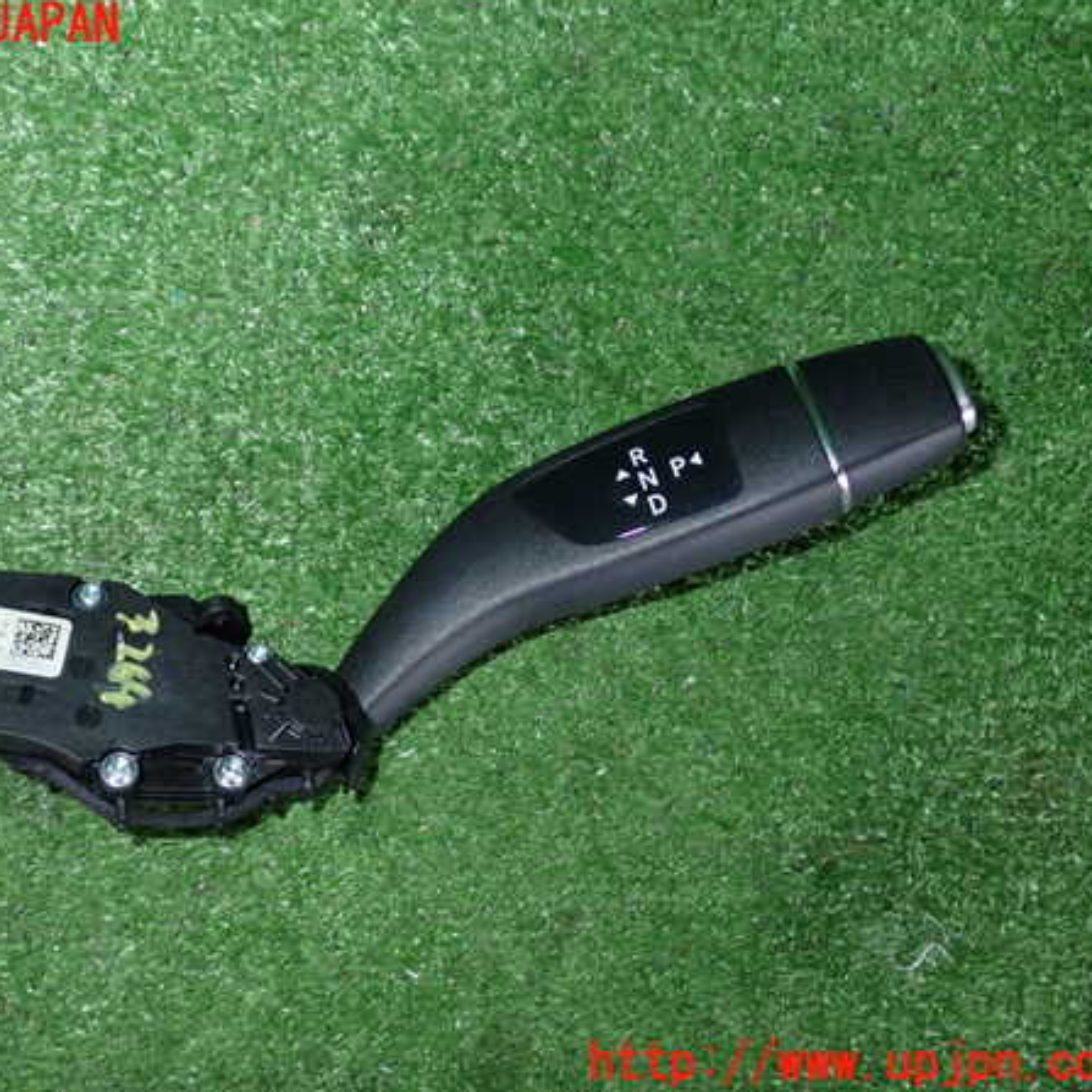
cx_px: 408
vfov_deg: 43.9
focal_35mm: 38
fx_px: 1356
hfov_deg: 43.5
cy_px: 545
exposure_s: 1/30
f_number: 7.1
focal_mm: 5.79
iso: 640
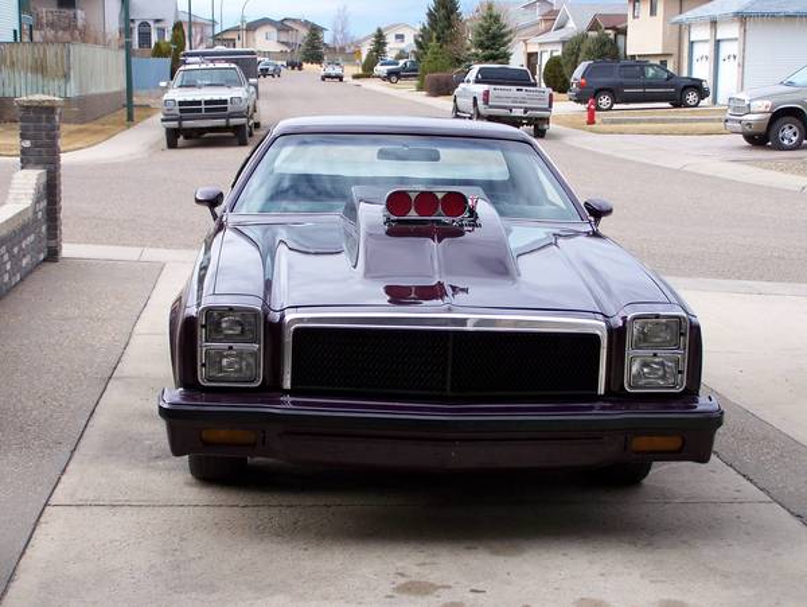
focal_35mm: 64
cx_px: 404
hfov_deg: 30.2
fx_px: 1493
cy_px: 304
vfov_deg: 23.0
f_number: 3.2
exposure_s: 1/320
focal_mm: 10.7
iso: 80
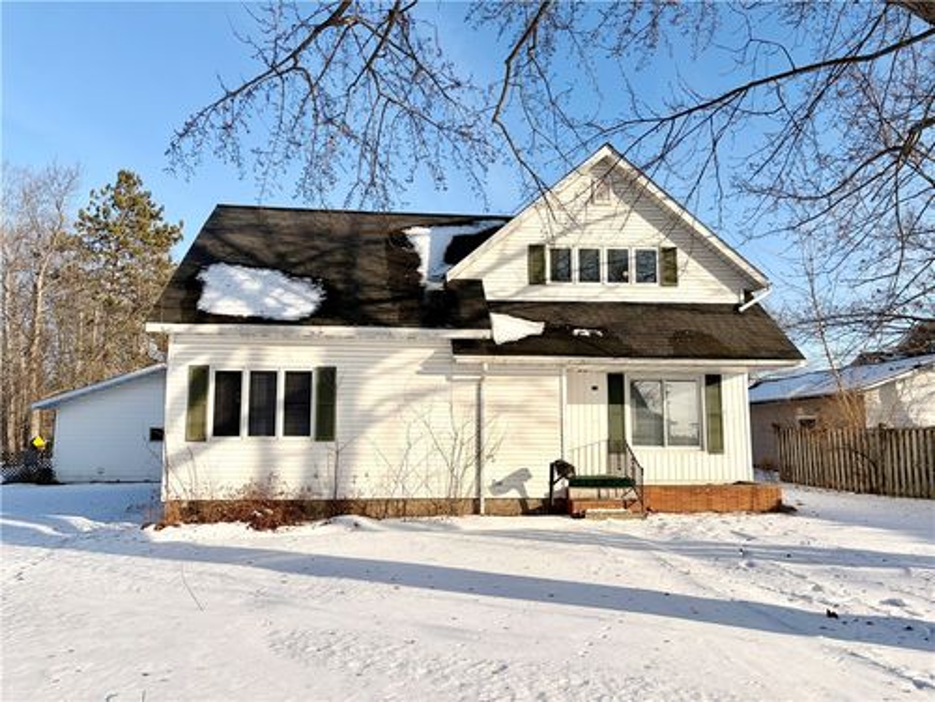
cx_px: 468
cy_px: 351
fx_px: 702
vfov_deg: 53.1
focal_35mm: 26
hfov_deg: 67.3
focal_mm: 5.96
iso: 50
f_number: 1.6
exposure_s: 1/3279
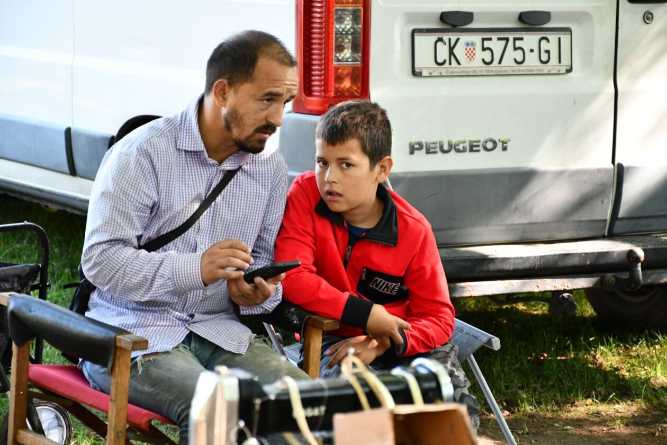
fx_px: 2353
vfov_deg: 10.8
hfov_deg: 16.1
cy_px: 222
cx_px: 334
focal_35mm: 127
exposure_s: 1/125
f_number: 5.3
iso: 1800
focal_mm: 85
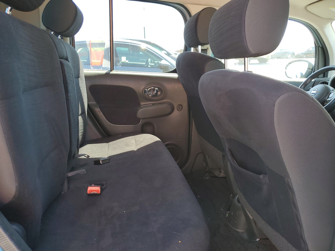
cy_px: 126
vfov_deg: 53.1
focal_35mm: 26
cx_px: 168
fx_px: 252
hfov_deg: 67.3
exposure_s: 1/125
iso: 50
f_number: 1.5
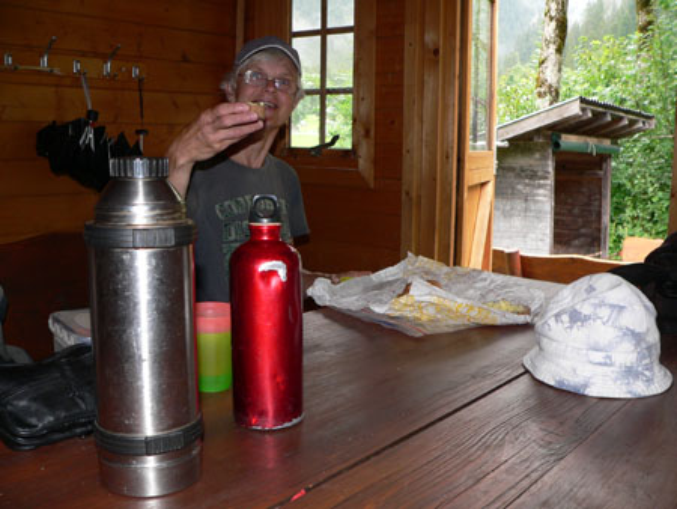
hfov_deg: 51.3
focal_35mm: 36
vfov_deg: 39.7
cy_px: 254
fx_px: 704
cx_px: 338
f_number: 2.8
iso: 100
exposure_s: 1/60
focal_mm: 6
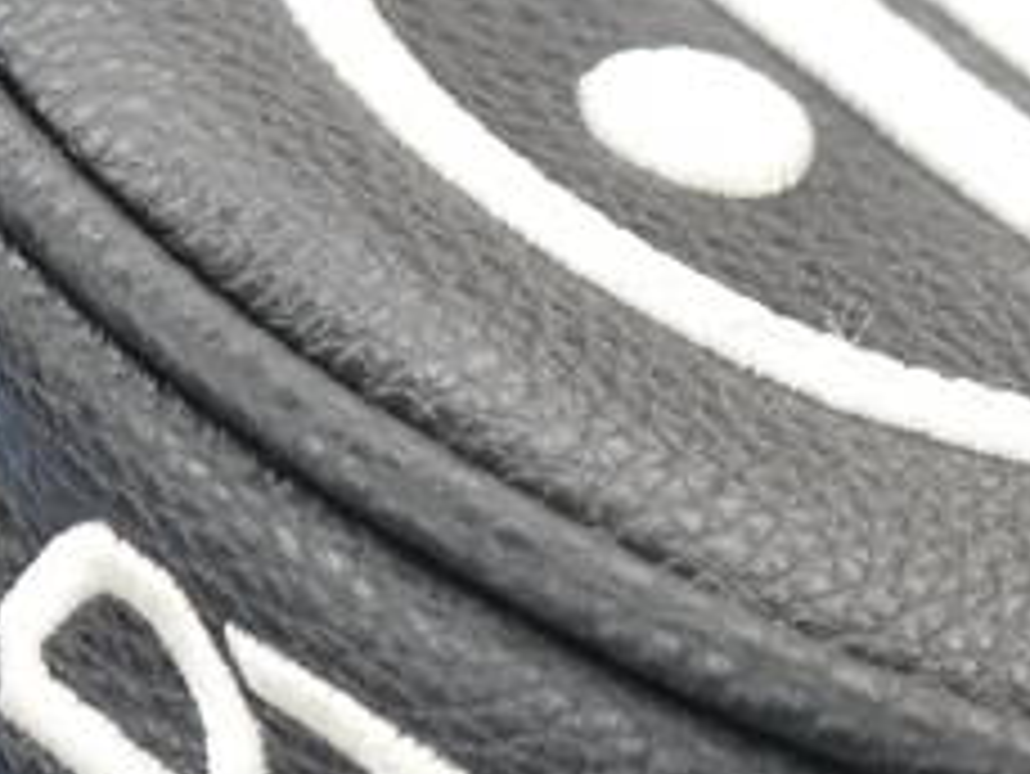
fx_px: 6490
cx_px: 1048
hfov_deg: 9.0
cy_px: 522
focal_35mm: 218
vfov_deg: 6.8
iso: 800
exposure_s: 1/50
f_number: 5.5
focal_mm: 39
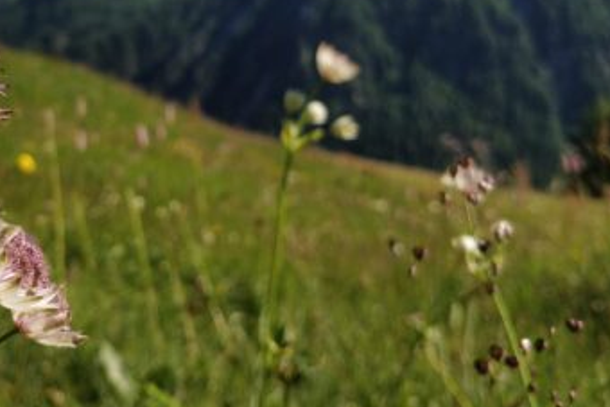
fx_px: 746
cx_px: 179
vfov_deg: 29.6
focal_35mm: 44
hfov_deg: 43.5
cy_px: 65
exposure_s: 1/1805
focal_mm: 4.1
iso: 125
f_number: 1.7
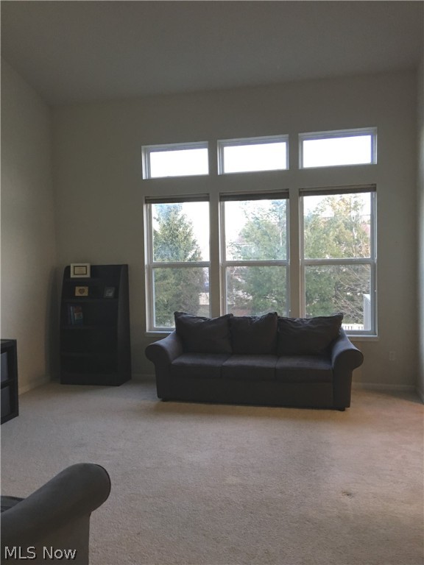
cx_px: 212
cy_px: 282
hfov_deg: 48.2
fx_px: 474
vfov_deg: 61.7
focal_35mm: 29
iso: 64
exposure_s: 1/15
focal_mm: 4.15
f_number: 2.2
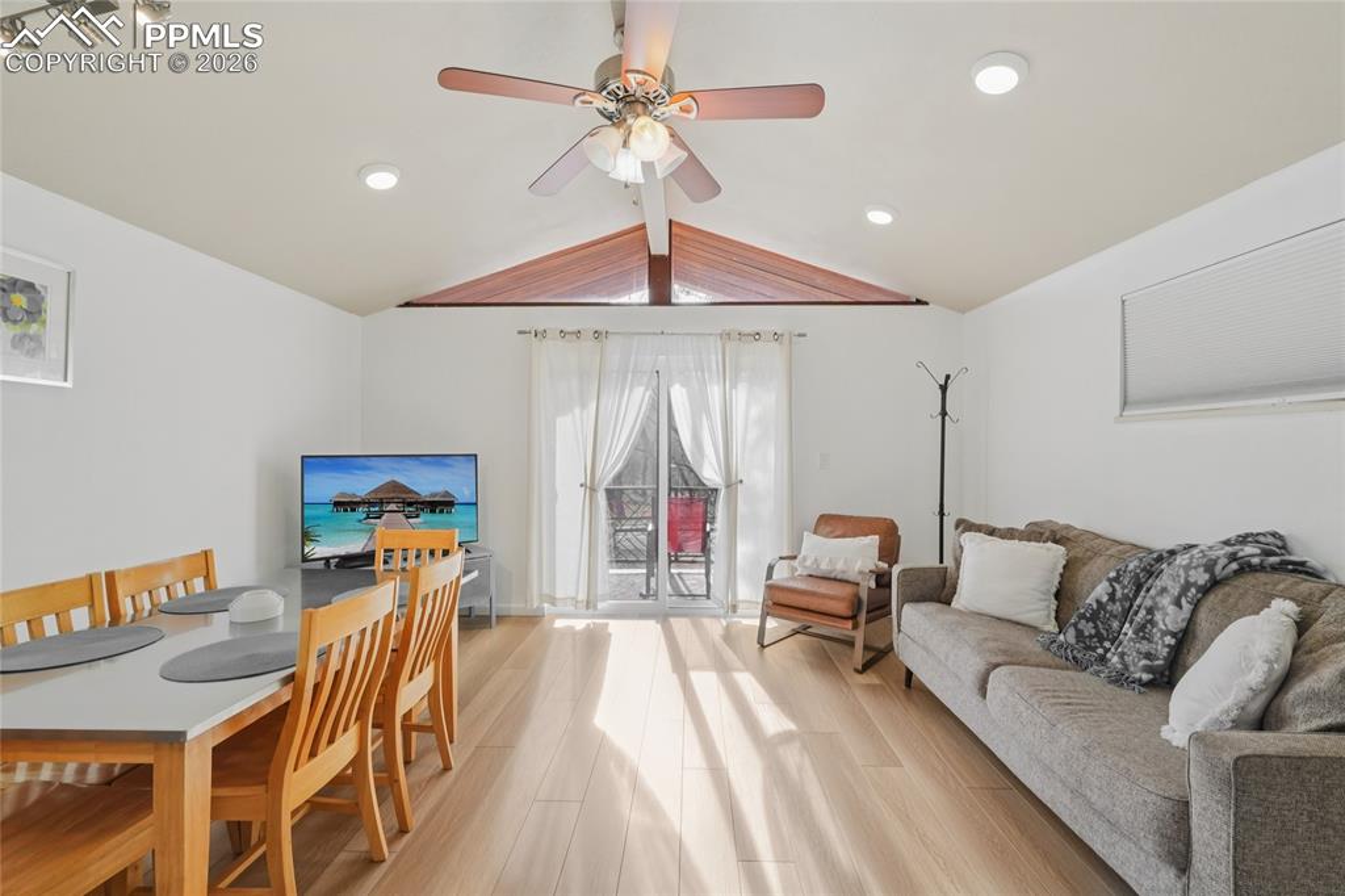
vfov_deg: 77.3
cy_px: 448
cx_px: 672
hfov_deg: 100.4
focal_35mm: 15
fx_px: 560
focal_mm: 10
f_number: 8
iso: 800
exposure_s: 1/20
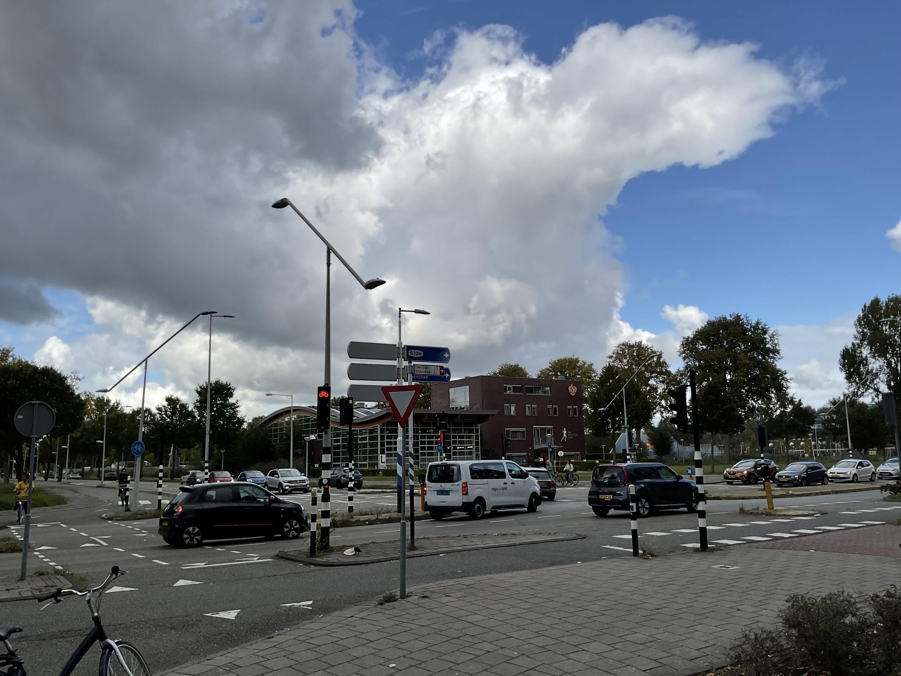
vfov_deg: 48.2
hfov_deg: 61.7
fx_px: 755
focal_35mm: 29
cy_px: 338
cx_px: 450
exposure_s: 1/2227
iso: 16
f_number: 1.8
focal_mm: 3
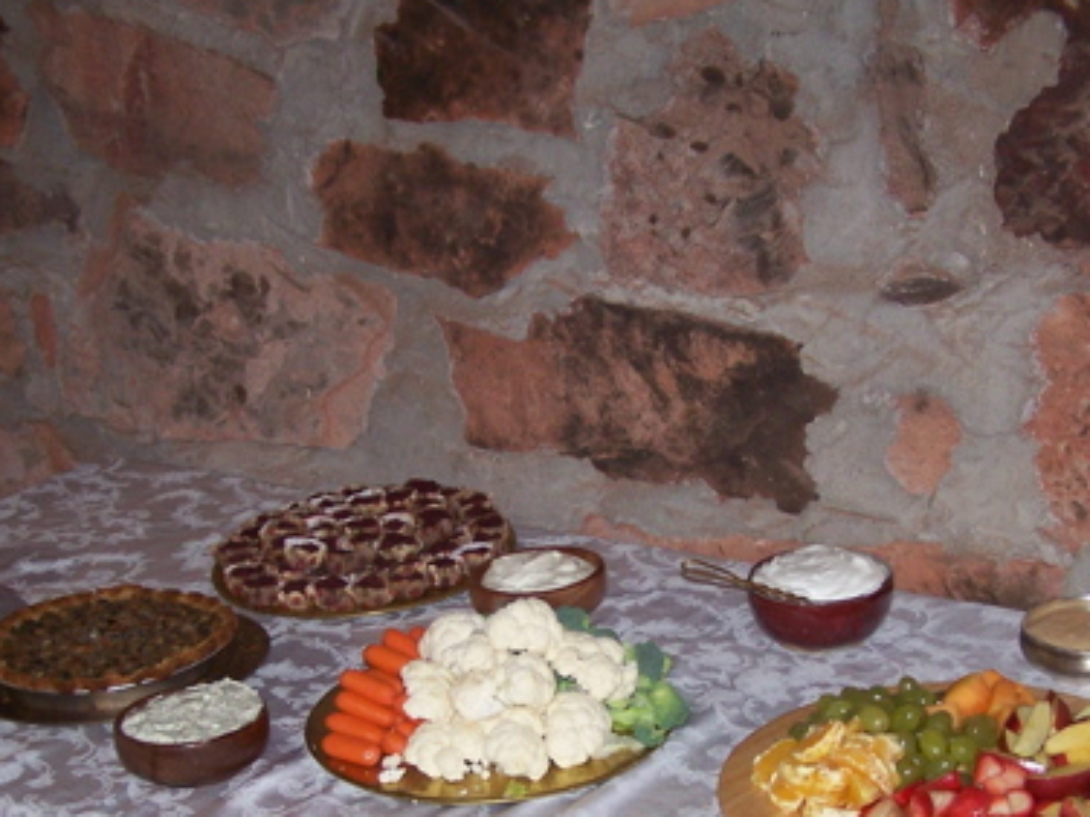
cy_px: 655
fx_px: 2141
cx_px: 635
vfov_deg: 21.3
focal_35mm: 68
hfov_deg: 28.5
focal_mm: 6.7
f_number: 2.8
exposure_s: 1/60
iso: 140
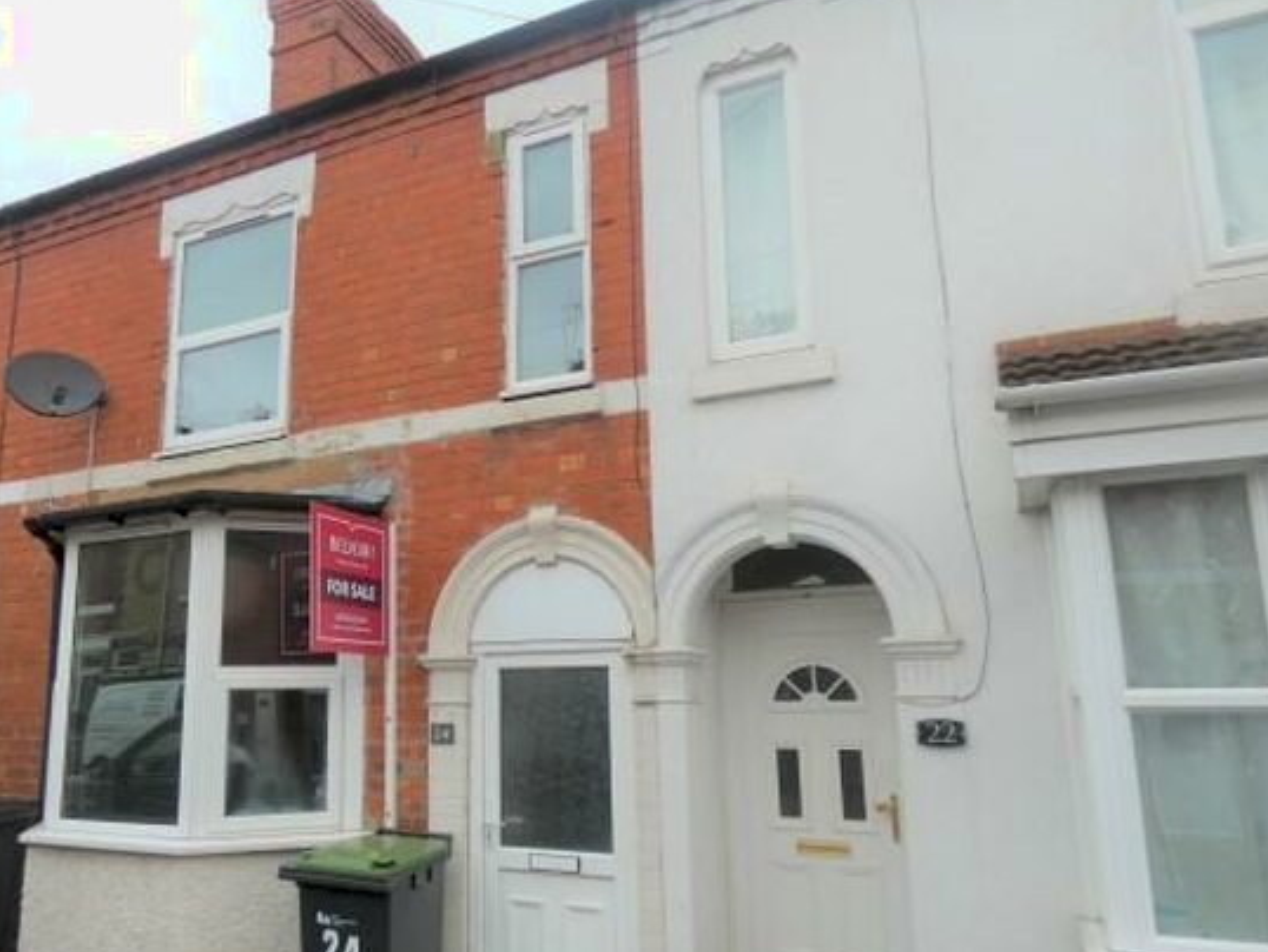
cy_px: 510
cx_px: 519
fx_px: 953
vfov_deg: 53.1
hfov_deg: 66.7
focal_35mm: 26
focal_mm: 3.6
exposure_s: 1/400
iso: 80
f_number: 2.8
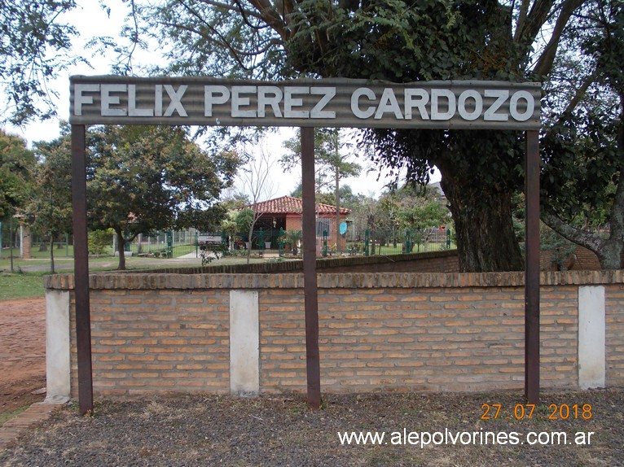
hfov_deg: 49.0
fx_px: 685
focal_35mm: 38
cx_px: 312
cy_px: 234
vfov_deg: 37.7
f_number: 3.1
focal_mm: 5.3
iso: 80
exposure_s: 1/160
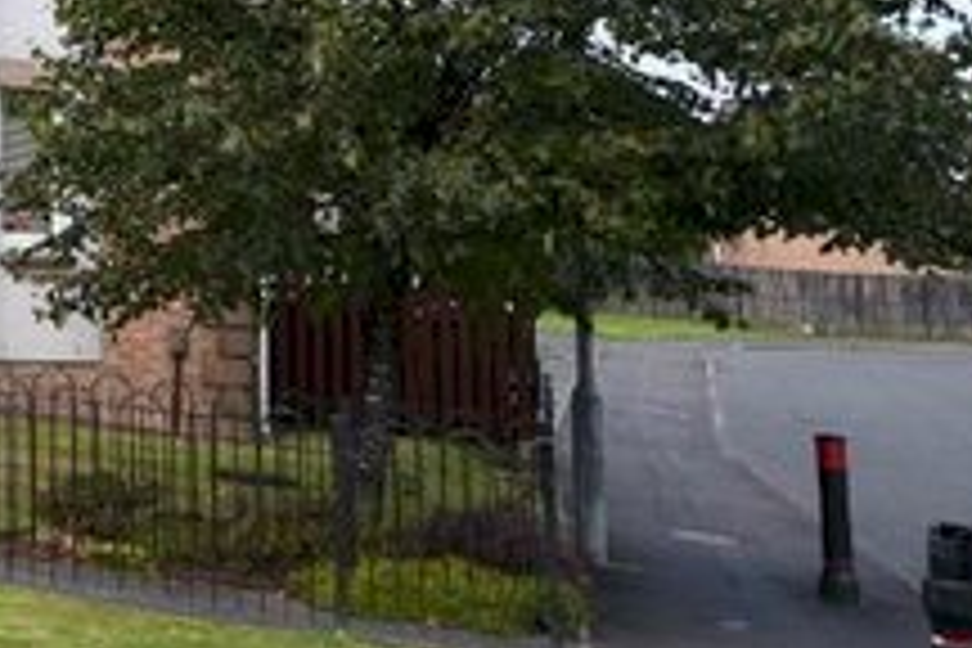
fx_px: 2106
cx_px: -410
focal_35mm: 78
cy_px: -45
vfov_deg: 17.0
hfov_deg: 22.3
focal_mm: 24
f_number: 3.5
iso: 100
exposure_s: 1/320
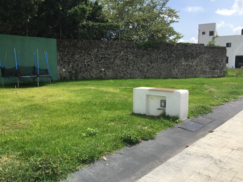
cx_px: 122
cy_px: 91
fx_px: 204
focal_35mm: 29
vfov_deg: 48.2
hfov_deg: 61.7
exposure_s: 1/1883
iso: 32
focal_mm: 4.15
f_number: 2.2
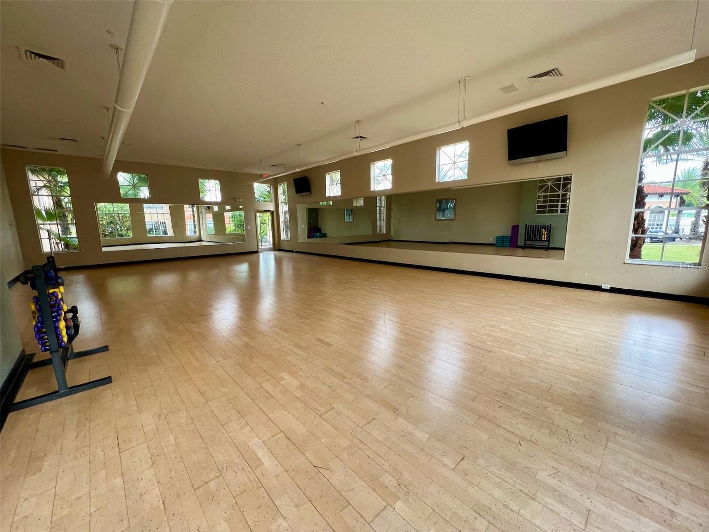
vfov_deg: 89.9
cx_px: 354
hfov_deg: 106.2
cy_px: 266
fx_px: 266
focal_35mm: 13
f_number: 1.8
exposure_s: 1/99
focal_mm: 1.57
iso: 64
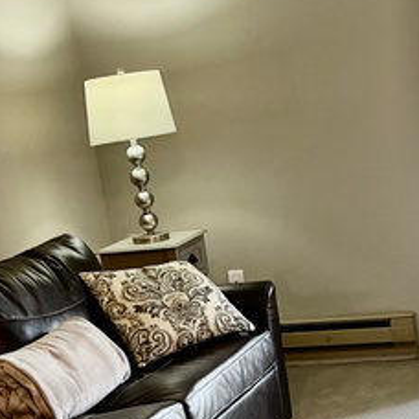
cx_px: 289
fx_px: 1411
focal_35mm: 103
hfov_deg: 16.8
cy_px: 340
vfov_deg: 16.8
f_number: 1.6
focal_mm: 5.1
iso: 125
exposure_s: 1/120
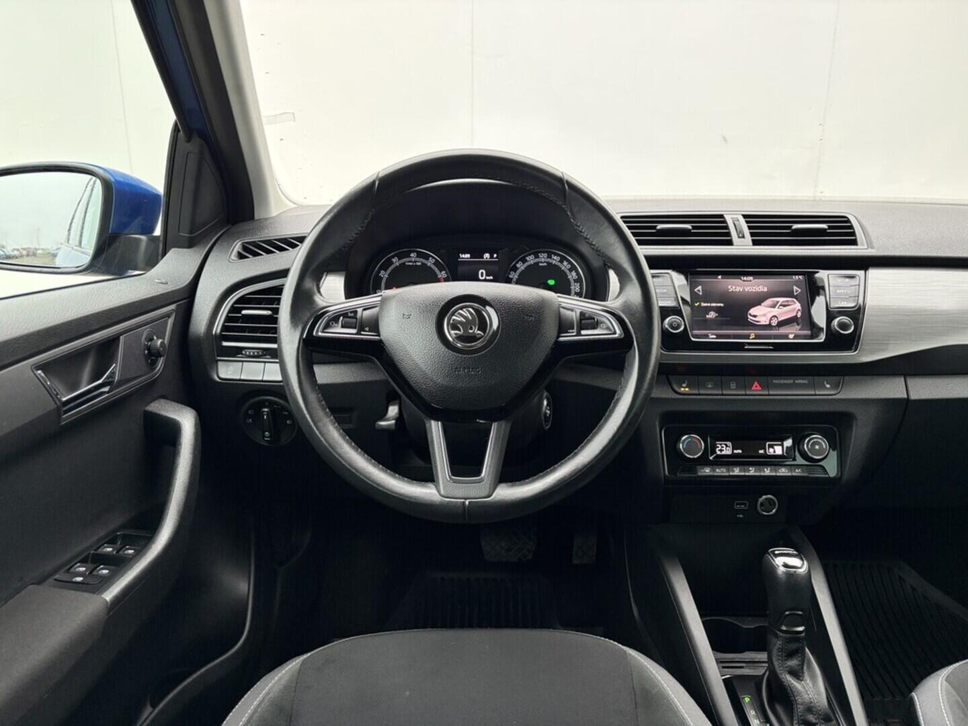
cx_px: 484
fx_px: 727
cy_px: 363
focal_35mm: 26
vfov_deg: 53.1
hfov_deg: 67.3
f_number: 1.6
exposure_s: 1/63
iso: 125
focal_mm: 5.96
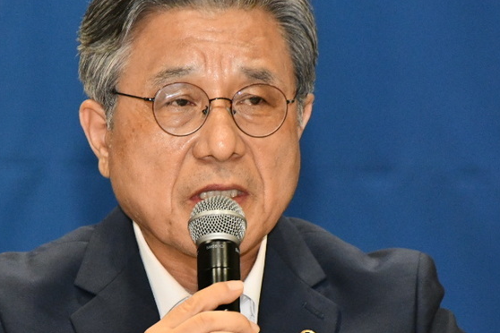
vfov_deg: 2.6
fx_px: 7319
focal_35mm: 527
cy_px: 250
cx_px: 203
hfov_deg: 3.9
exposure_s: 1/160
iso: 4000
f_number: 6.3
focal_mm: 210
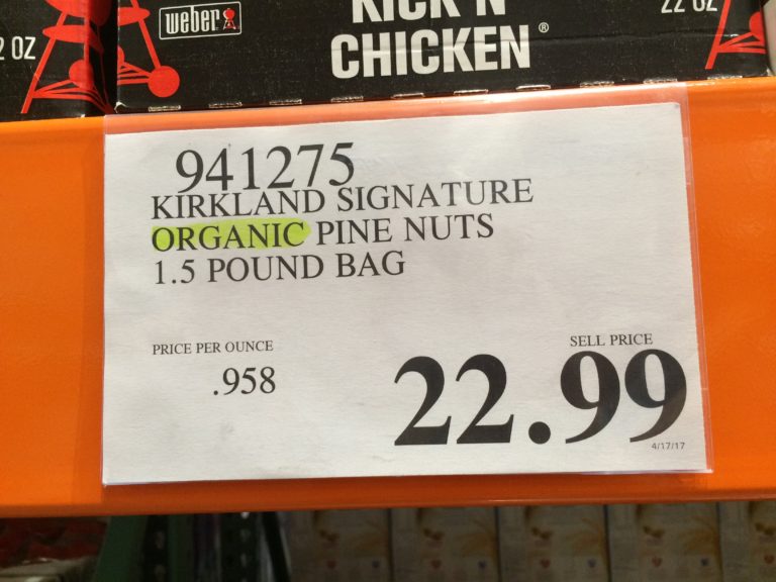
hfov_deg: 61.7
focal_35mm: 29
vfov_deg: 48.2
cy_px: 291
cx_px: 388
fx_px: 650
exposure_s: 1/30
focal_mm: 4.15
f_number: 2.2
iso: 125
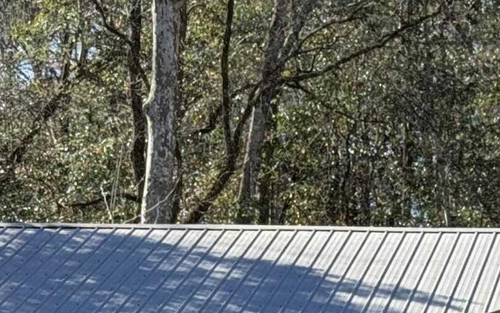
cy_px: 247
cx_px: 649
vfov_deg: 6.9
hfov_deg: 10.8
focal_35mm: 190
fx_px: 2589
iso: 64
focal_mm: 6.76
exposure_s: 1/1285
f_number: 1.78
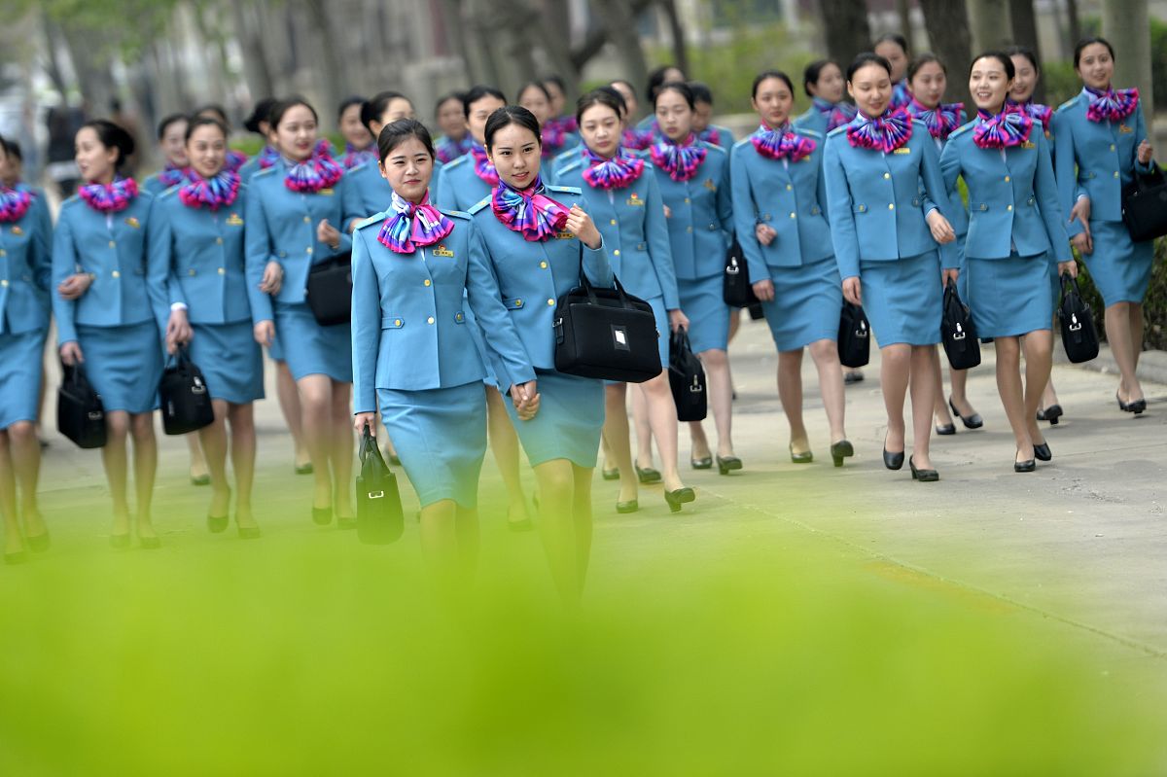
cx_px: 584
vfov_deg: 7.2
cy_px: 388
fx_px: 6156
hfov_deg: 10.8
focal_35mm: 190
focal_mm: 190
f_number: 2.8
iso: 200
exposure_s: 1/1600
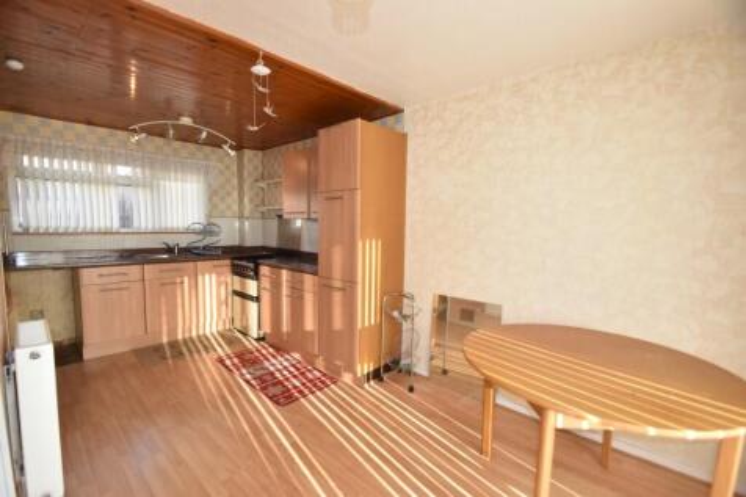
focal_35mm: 15
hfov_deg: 100.4
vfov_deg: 77.3
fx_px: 311
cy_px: 248
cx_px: 373
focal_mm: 10
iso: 140
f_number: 4.5
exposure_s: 1/60
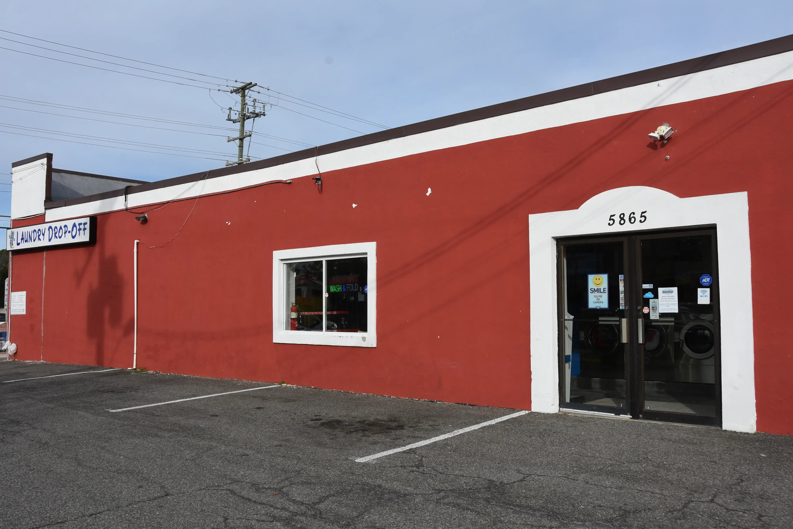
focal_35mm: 30
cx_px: 396
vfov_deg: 43.6
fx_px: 661
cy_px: 264
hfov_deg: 61.9
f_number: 10
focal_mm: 20
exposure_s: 1/400
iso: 200
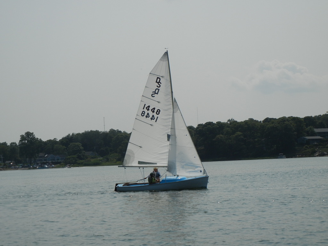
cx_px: 164
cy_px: 123
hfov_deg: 19.3
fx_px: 966
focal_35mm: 102
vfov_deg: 14.5
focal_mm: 18.3
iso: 160
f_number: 9
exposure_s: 1/866
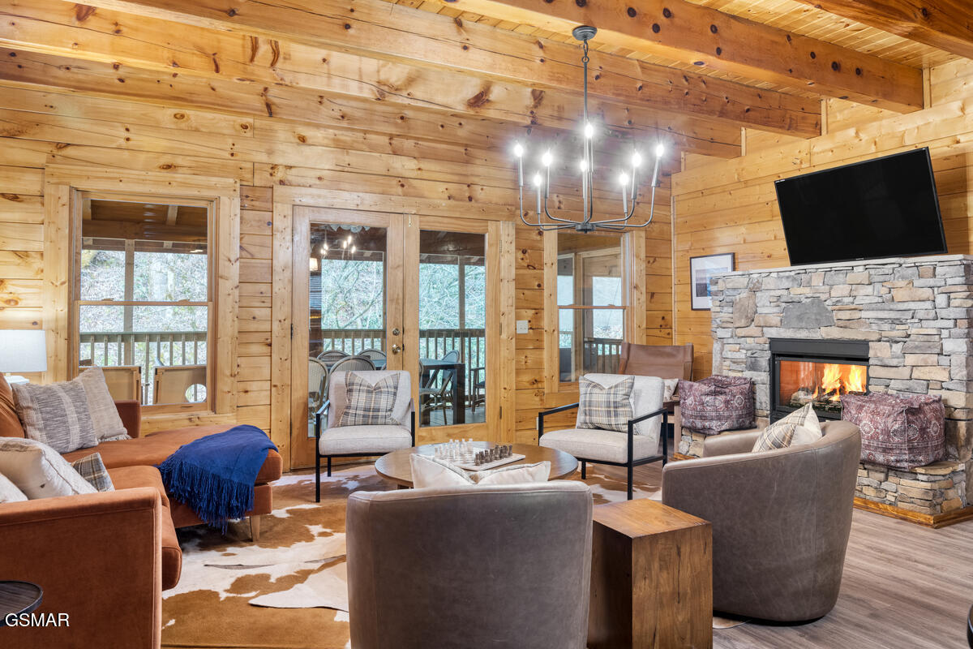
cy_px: 324
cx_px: 486
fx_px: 635
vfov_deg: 54.1
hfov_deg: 74.9
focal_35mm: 24
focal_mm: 23.5
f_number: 8
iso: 200
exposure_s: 1/2
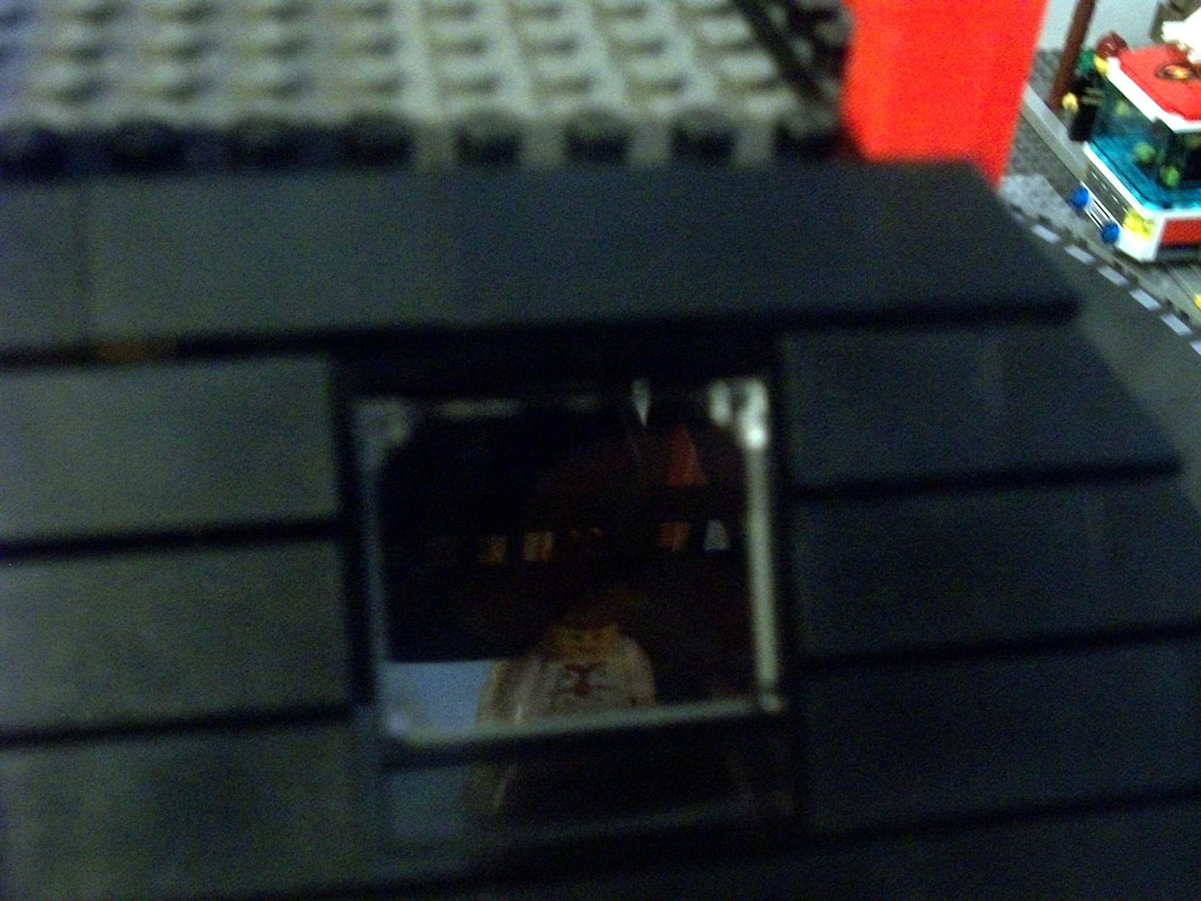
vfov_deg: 36.0
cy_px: 450
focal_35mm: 40
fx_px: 1388
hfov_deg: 46.8
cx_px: 600
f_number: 3.2
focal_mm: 7.1
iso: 220
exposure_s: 1/8
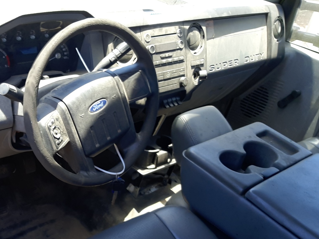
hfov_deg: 44.2
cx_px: 77
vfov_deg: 35.0
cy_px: 149
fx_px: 378
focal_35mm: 41
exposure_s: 1/196
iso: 40
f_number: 1.7
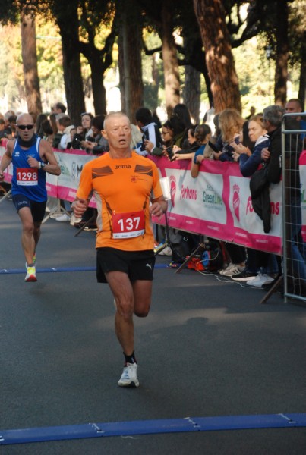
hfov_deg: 9.7
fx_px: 1807
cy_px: 228
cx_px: 153
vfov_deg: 14.4
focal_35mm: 142
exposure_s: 1/320
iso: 1000
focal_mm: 95
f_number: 5.6
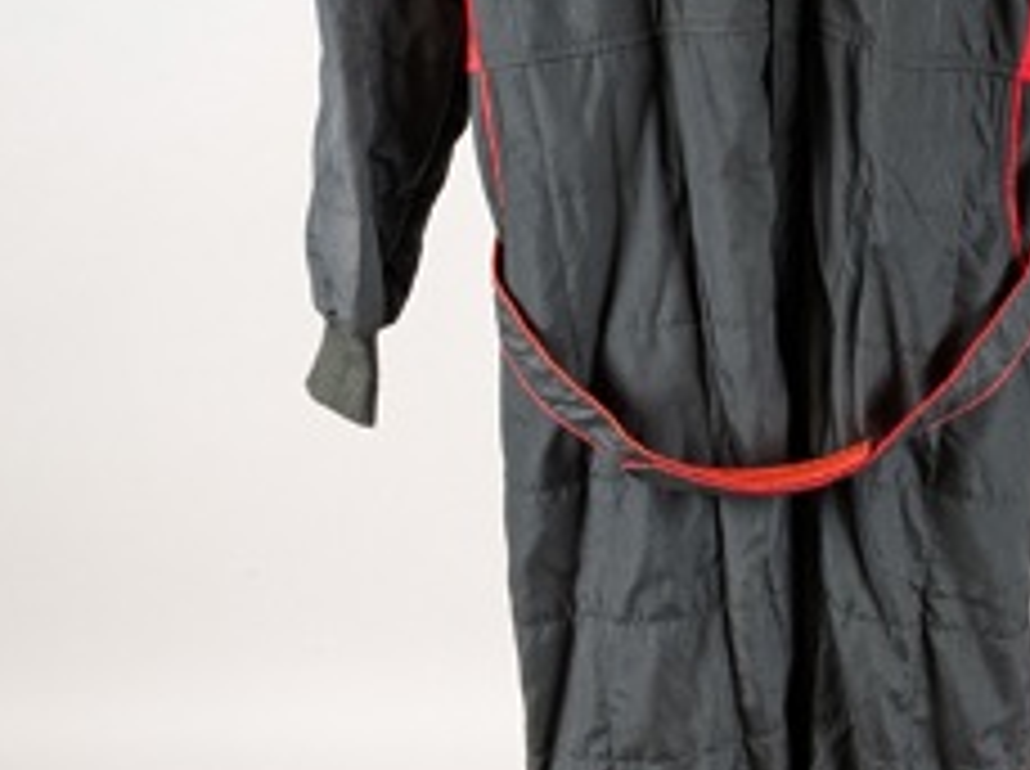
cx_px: 738
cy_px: 207
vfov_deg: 23.0
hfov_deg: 30.4
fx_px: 1872
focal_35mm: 63
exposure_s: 1/24
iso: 73
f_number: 1.7
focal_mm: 4.53
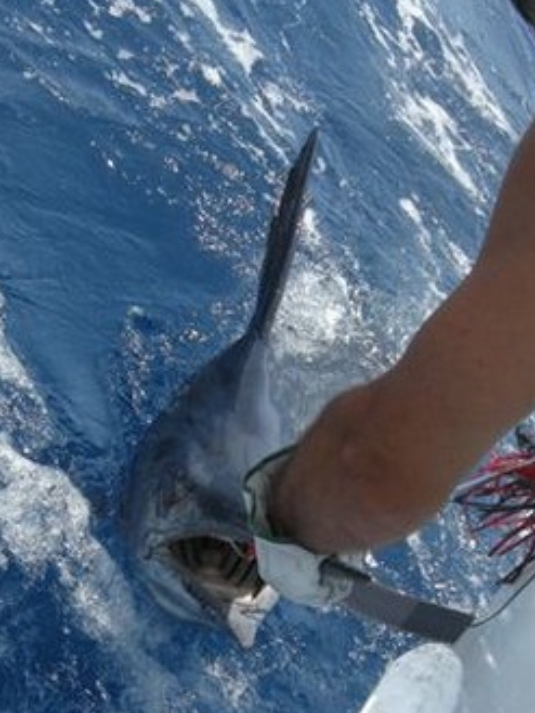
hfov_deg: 21.9
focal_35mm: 67
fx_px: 1380
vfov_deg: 28.6
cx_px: 256
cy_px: 509
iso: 64
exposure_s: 1/223
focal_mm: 7.5
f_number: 4.8
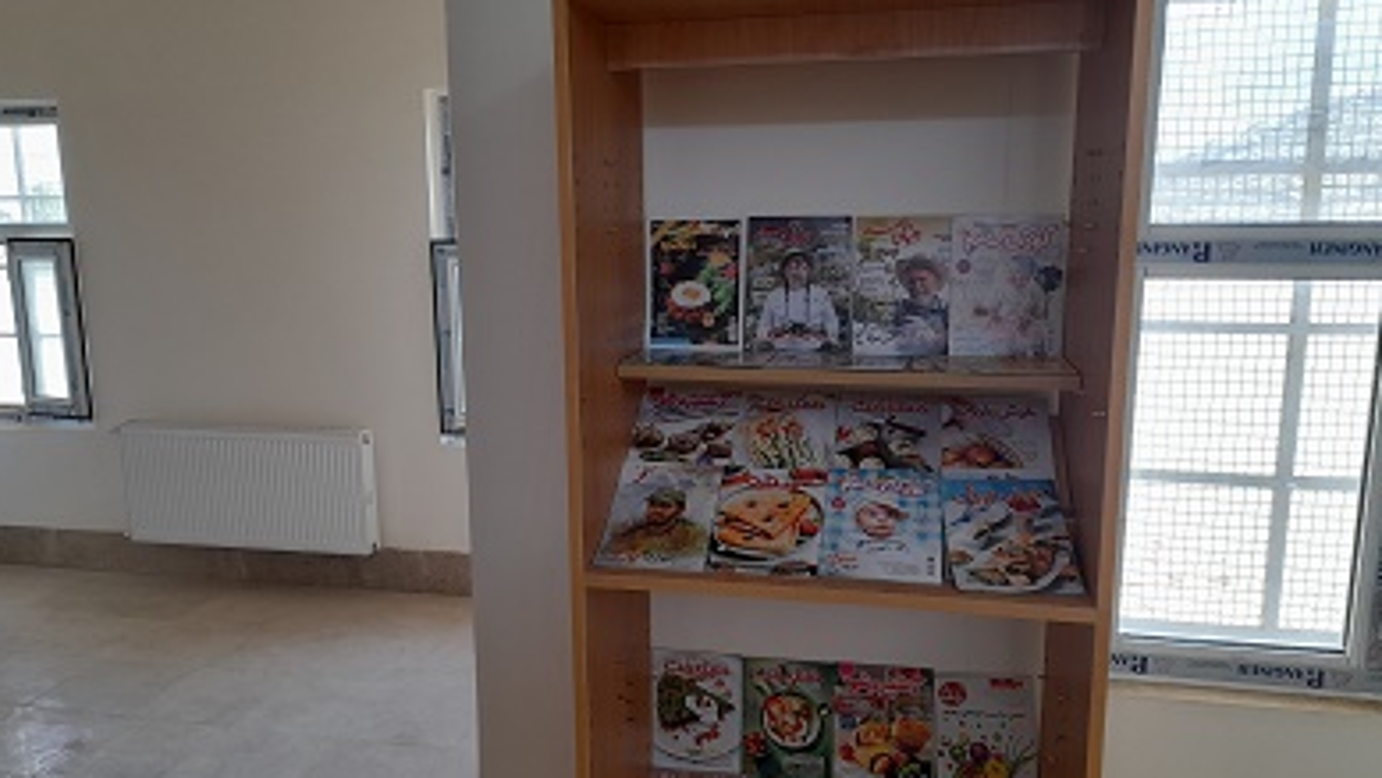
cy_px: 419
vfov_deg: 41.5
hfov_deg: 67.9
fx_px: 1026
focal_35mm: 28
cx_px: 689
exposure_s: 1/60
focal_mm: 4.6
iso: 80
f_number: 2
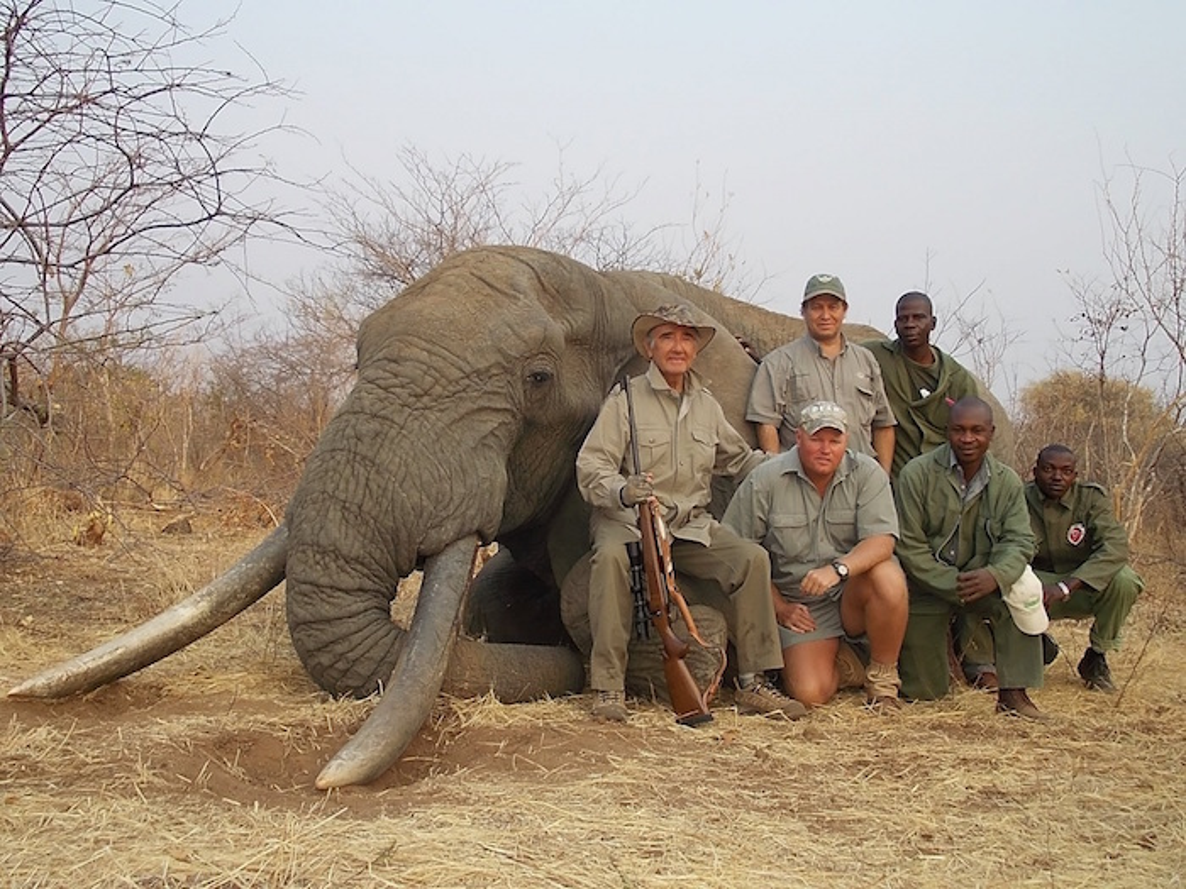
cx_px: 593
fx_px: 1302
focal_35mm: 38
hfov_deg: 49.0
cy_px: 444
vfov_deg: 37.7
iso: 80
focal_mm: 5.3
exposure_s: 1/125
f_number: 3.1
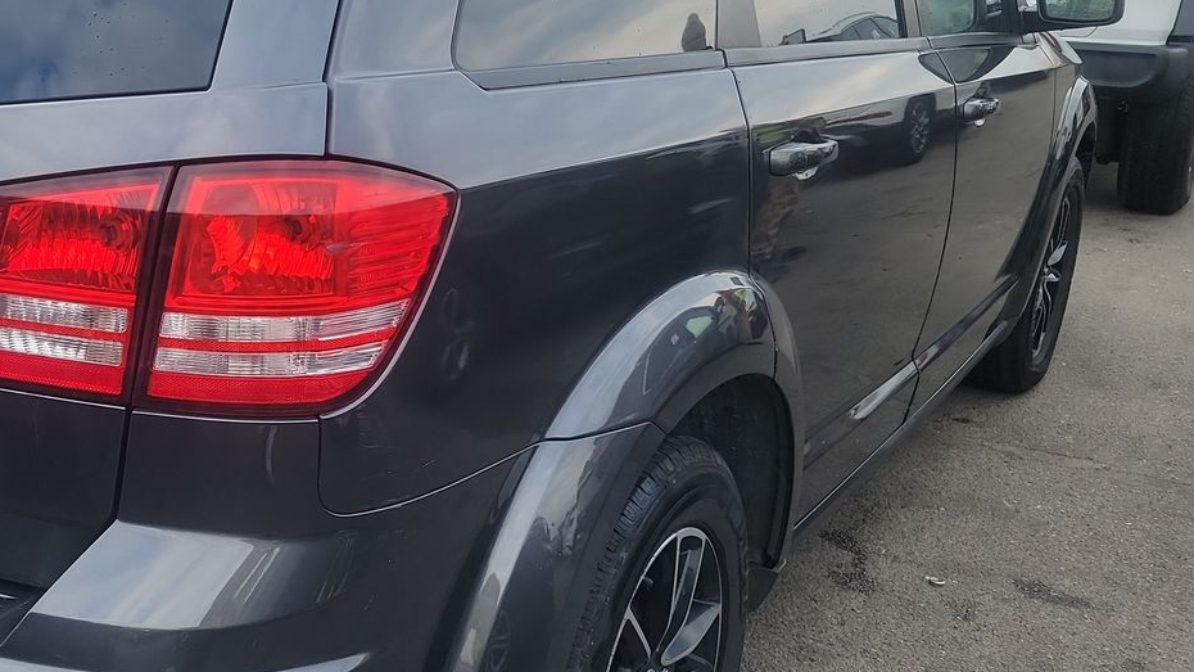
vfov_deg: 26.5
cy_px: 293
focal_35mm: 45
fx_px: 1425
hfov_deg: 43.6
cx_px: 264
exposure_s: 1/125
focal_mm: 6.7
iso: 50
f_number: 1.8
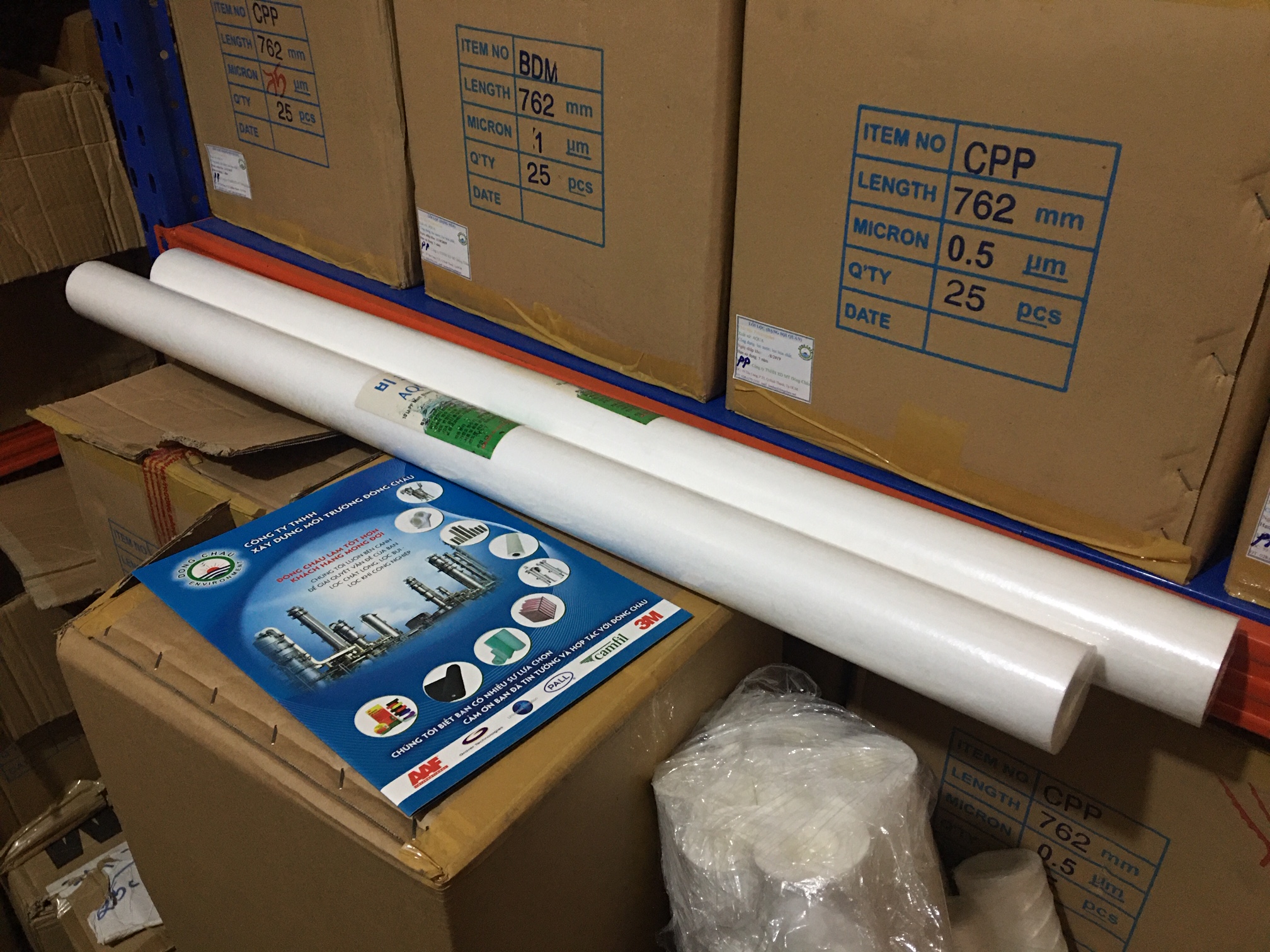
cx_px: 635
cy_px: 476
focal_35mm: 29
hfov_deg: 61.7
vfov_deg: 48.2
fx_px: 1064
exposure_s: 1/10
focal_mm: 4.15
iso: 80
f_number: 2.2
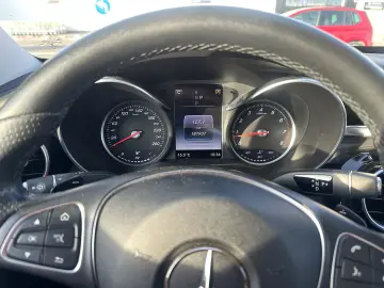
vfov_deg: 56.8
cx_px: 192
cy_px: 144
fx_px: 266
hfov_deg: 71.6
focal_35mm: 24
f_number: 1.78
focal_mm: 6.86
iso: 160
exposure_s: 1/135
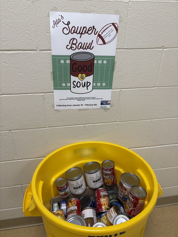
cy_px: 118
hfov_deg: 53.1
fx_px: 178
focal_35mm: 26
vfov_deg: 67.3
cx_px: 89
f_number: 1.6
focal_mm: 5.96
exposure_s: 1/60
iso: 64
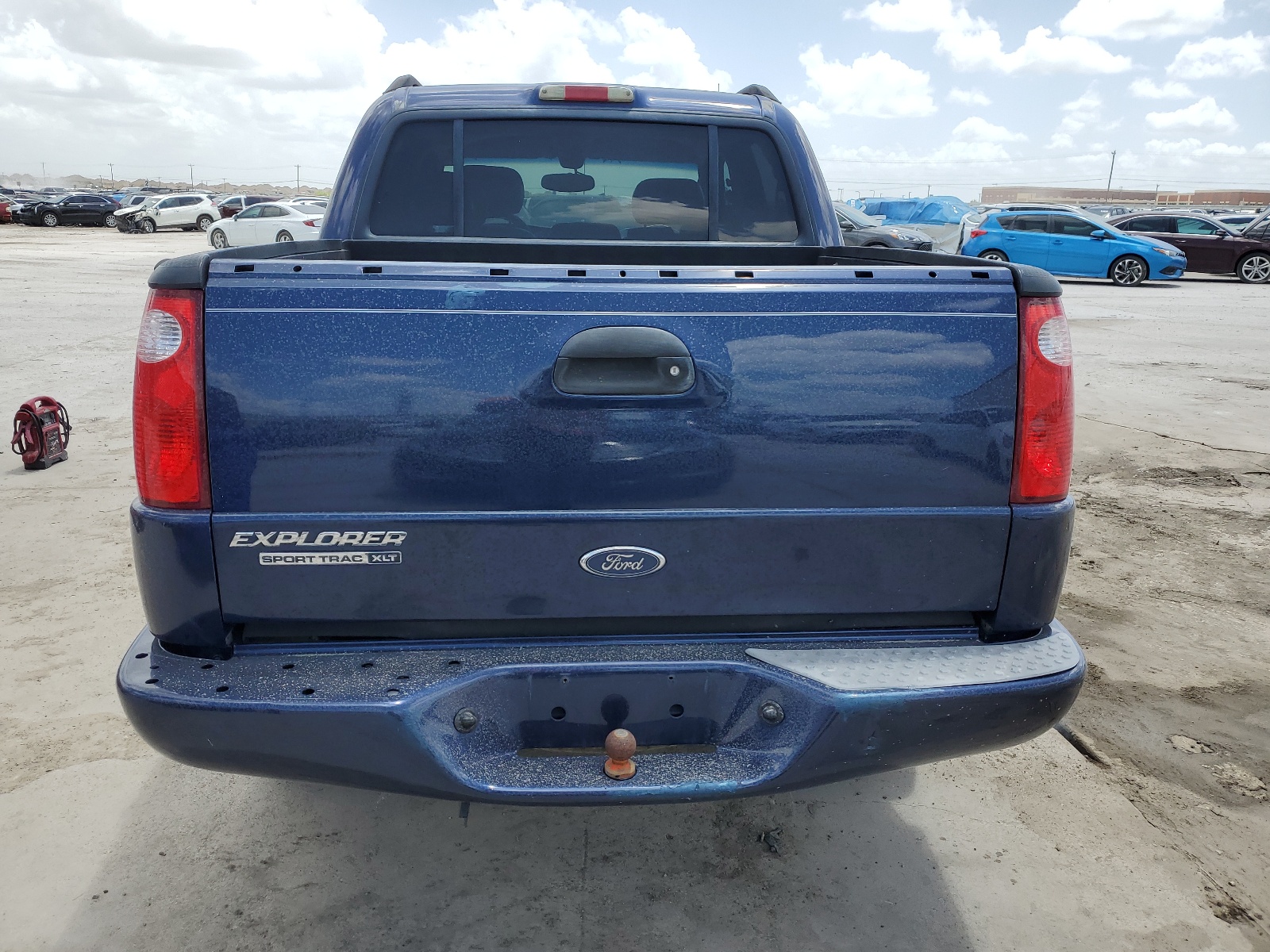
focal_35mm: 26
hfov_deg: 67.3
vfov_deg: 53.1
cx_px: 635
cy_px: 476
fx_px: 954
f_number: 1.5
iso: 50
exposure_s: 1/2000
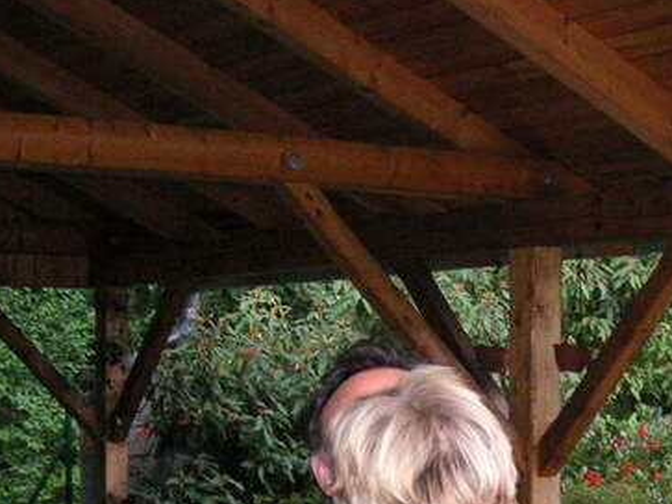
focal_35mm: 86
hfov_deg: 22.5
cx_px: 515
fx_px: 1669
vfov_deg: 16.8
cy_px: 489
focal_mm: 6.5
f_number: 2.9
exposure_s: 1/180
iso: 160
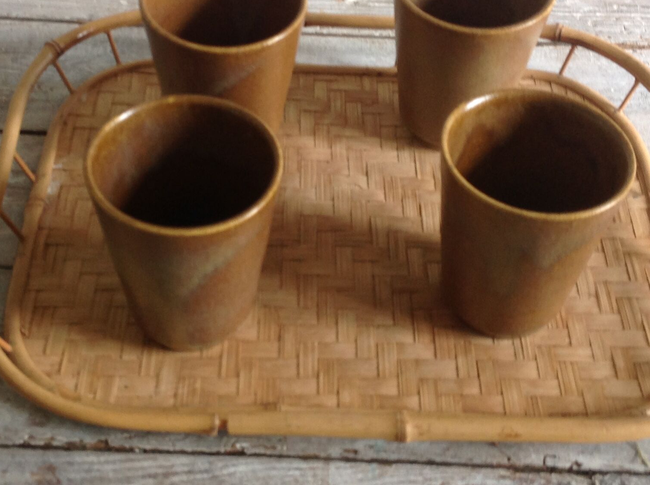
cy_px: 172
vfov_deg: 24.3
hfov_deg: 32.2
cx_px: 307
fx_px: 1125
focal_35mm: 60
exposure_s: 1/15
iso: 64
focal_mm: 4.28
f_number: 2.4
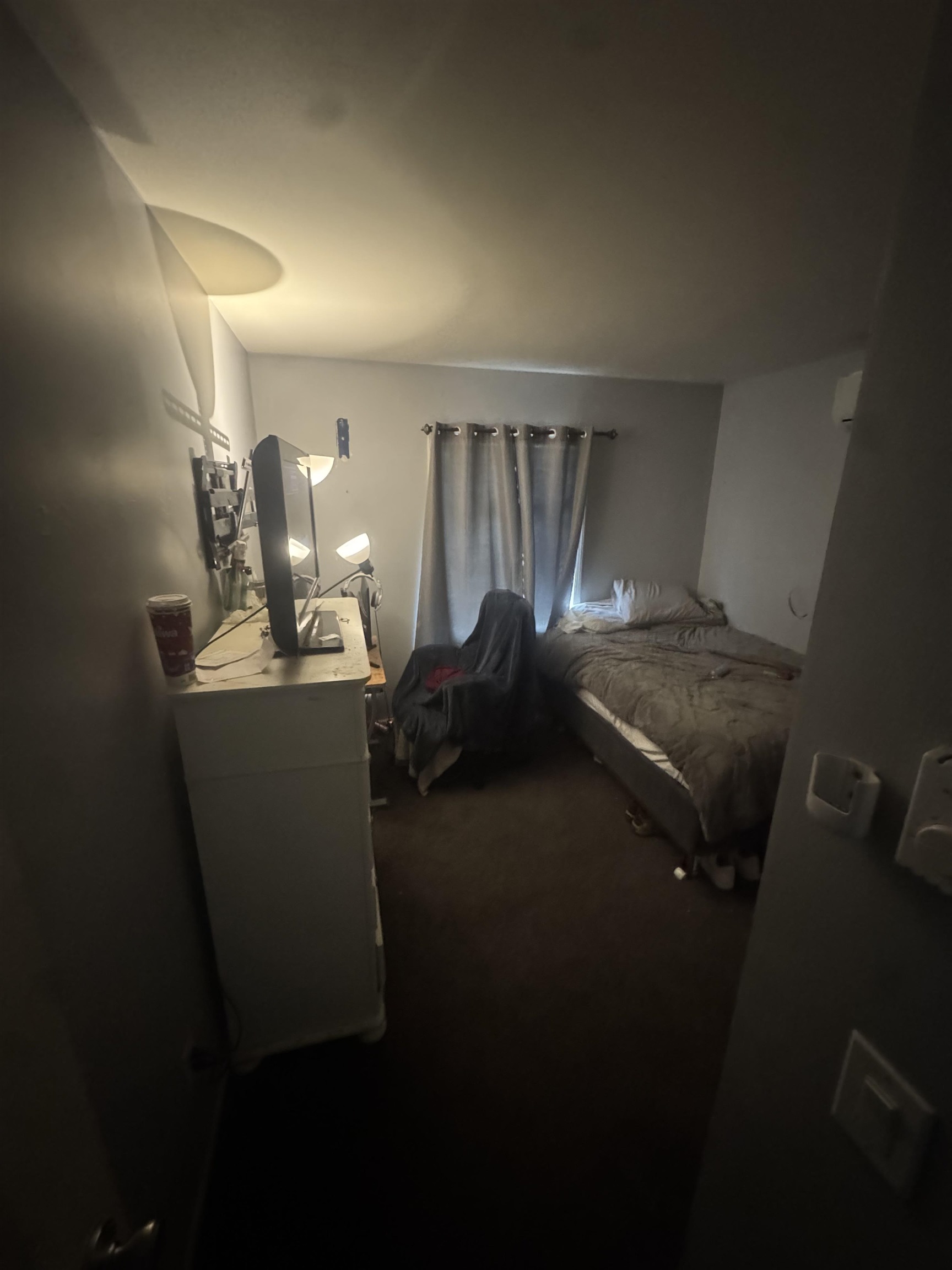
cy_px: 635
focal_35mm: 14
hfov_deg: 85.7
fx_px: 513
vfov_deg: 102.1
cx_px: 476
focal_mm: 2.22
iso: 1250
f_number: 2.2
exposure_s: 1/40
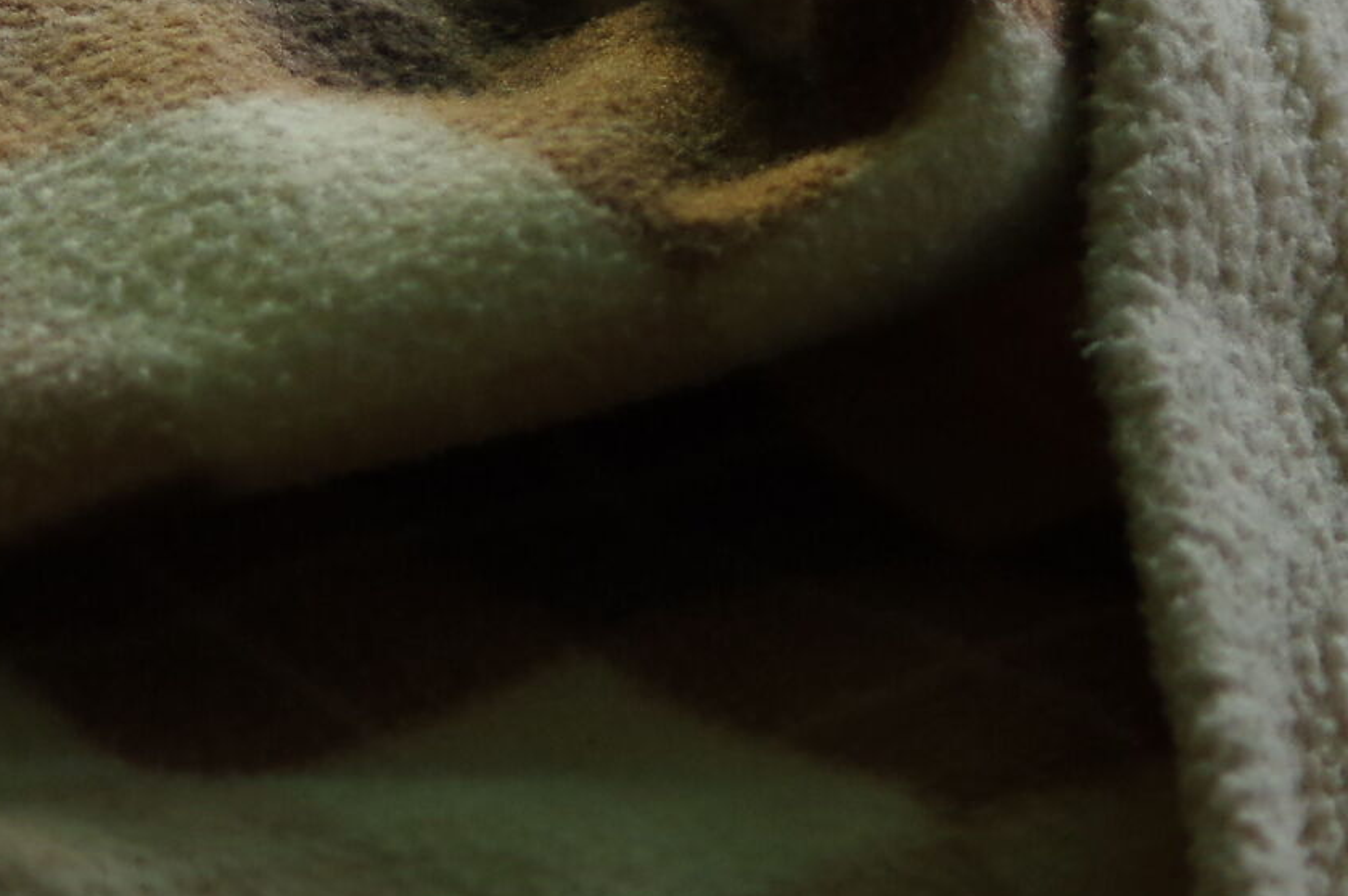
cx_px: 705
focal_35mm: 378
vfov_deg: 3.6
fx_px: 14140
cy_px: -116
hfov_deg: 5.5
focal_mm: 87.5
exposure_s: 1/160
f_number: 4.5
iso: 800
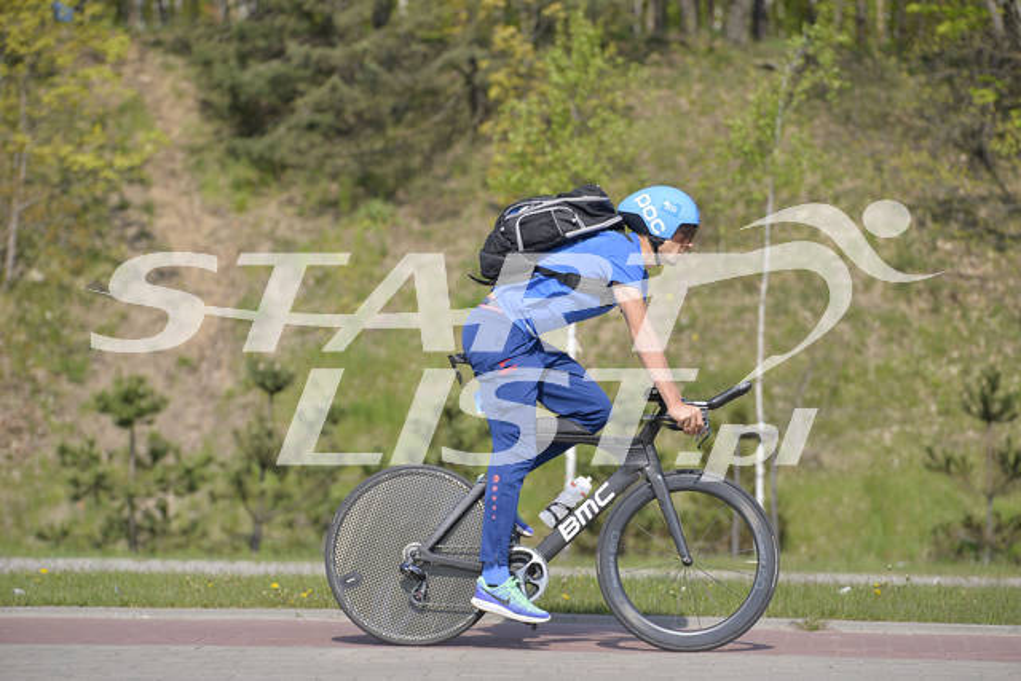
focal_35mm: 135
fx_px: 3829
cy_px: 340
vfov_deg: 10.2
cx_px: 510
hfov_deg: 15.2
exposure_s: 1/4000
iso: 200
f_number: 4
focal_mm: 135
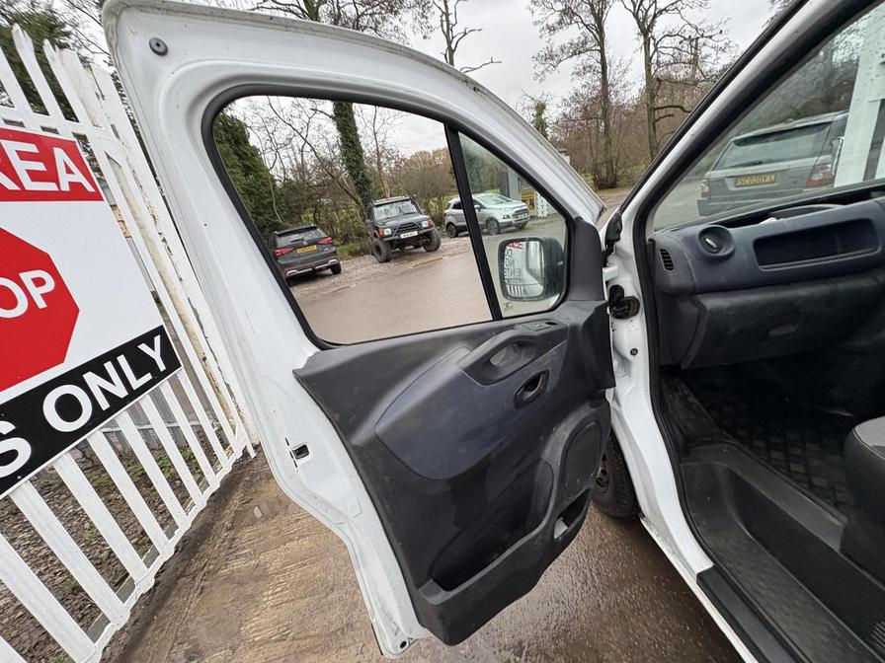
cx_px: 442
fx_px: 358
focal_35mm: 14
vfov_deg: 85.7
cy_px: 332
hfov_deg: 102.1
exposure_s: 1/88
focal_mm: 2.22
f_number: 2.2
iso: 250
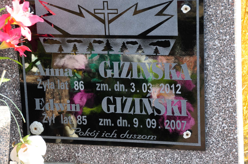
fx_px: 846
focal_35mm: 123
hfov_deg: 16.7
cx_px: 124
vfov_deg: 11.1
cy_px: 82
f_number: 7.1
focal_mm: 82
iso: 220
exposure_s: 1/80
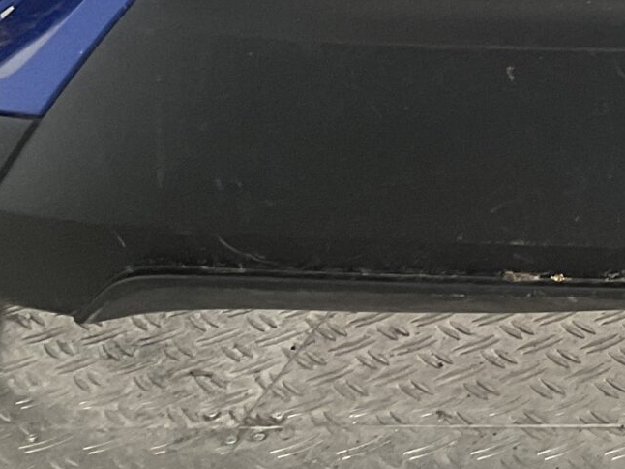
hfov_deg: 15.1
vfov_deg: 12.4
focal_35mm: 115
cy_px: -188
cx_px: 1079
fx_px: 2076
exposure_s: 1/50
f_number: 1.8
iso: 64
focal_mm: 3
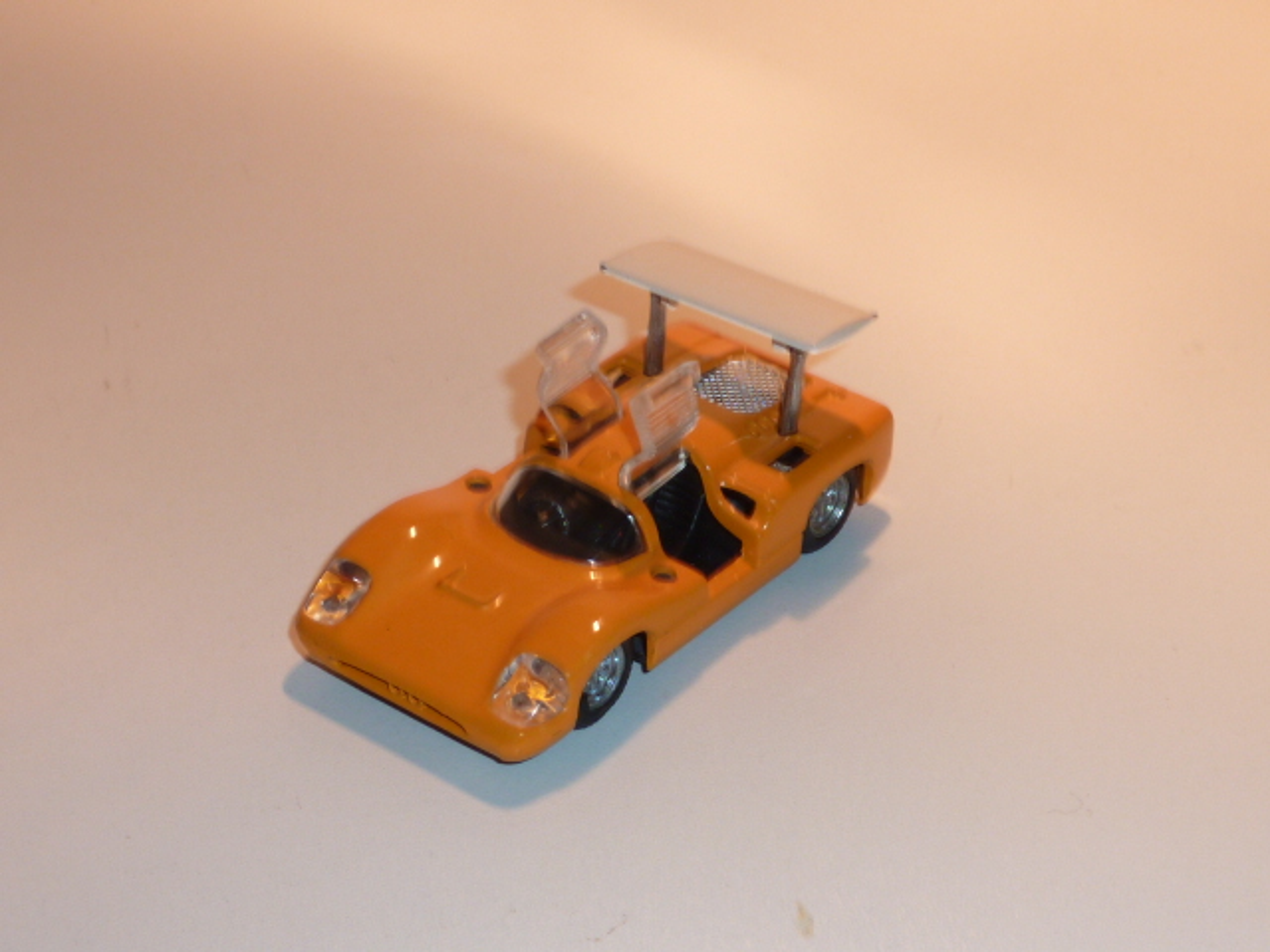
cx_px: 635
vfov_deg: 19.4
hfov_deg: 25.7
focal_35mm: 76
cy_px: 476
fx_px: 2788
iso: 100
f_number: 3.7
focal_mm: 6.9
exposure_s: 1/40
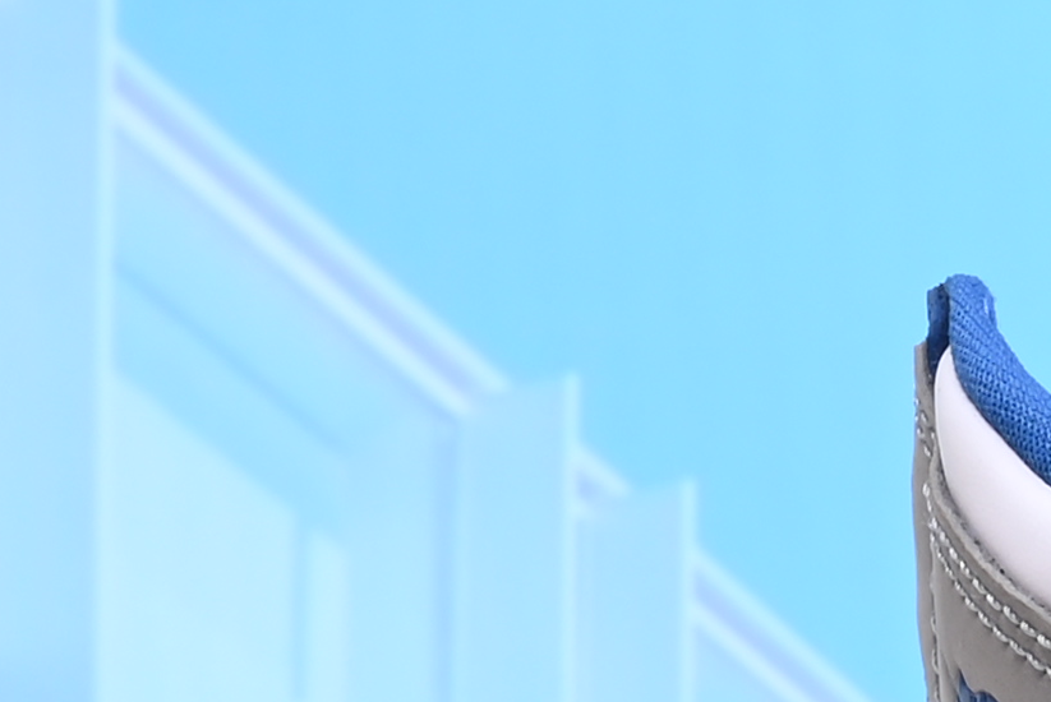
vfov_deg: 4.8
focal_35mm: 285
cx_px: 2228
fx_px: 8326
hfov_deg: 6.9
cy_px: 569
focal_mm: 39
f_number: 16
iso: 100
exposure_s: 1/2
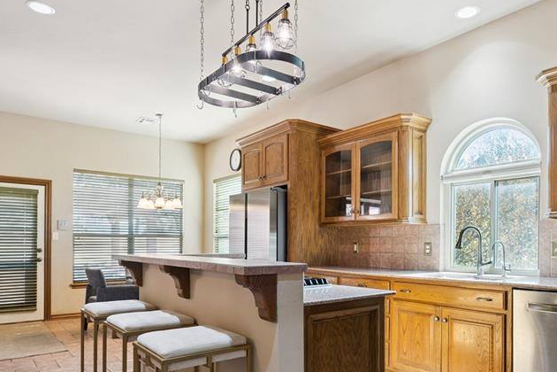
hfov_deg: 69.1
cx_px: 312
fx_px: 402
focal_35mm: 26
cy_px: 249
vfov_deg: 48.7
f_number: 7.1
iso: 200
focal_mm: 16
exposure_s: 1/6
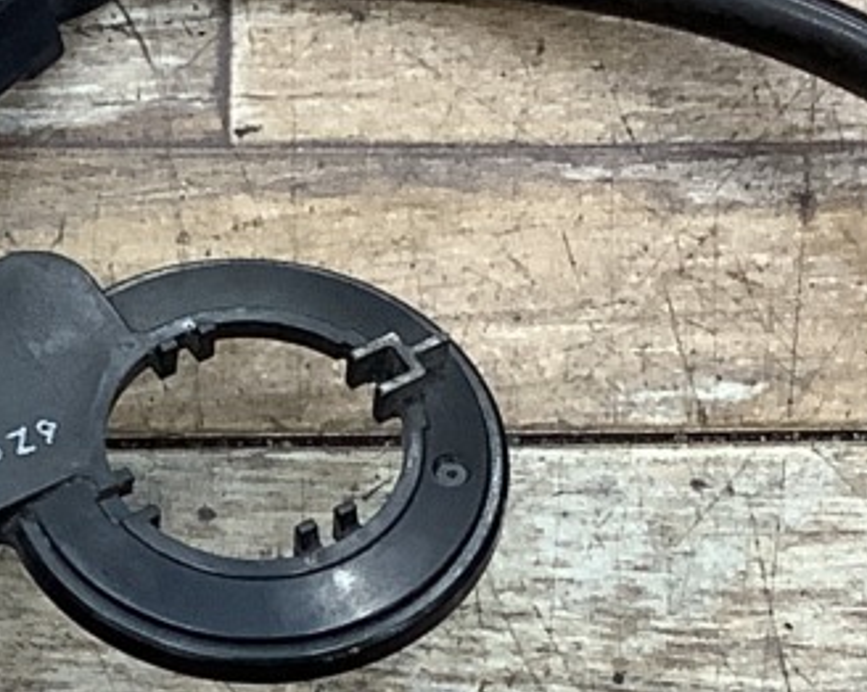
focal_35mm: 152
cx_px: 116
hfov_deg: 12.6
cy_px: 847
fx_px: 3898
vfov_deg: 10.0
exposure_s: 1/50
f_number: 2.4
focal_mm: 3.3
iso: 125
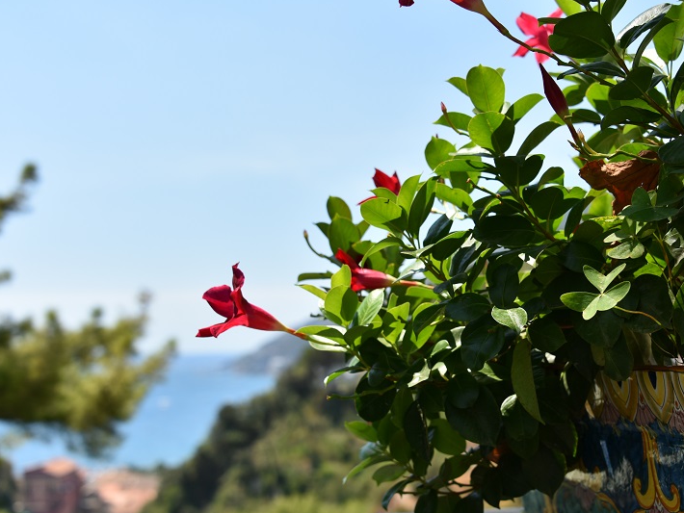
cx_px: 460
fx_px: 1285
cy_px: 302
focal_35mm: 65
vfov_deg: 22.6
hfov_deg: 29.6
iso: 100
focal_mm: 48
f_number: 5.6
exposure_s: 1/400
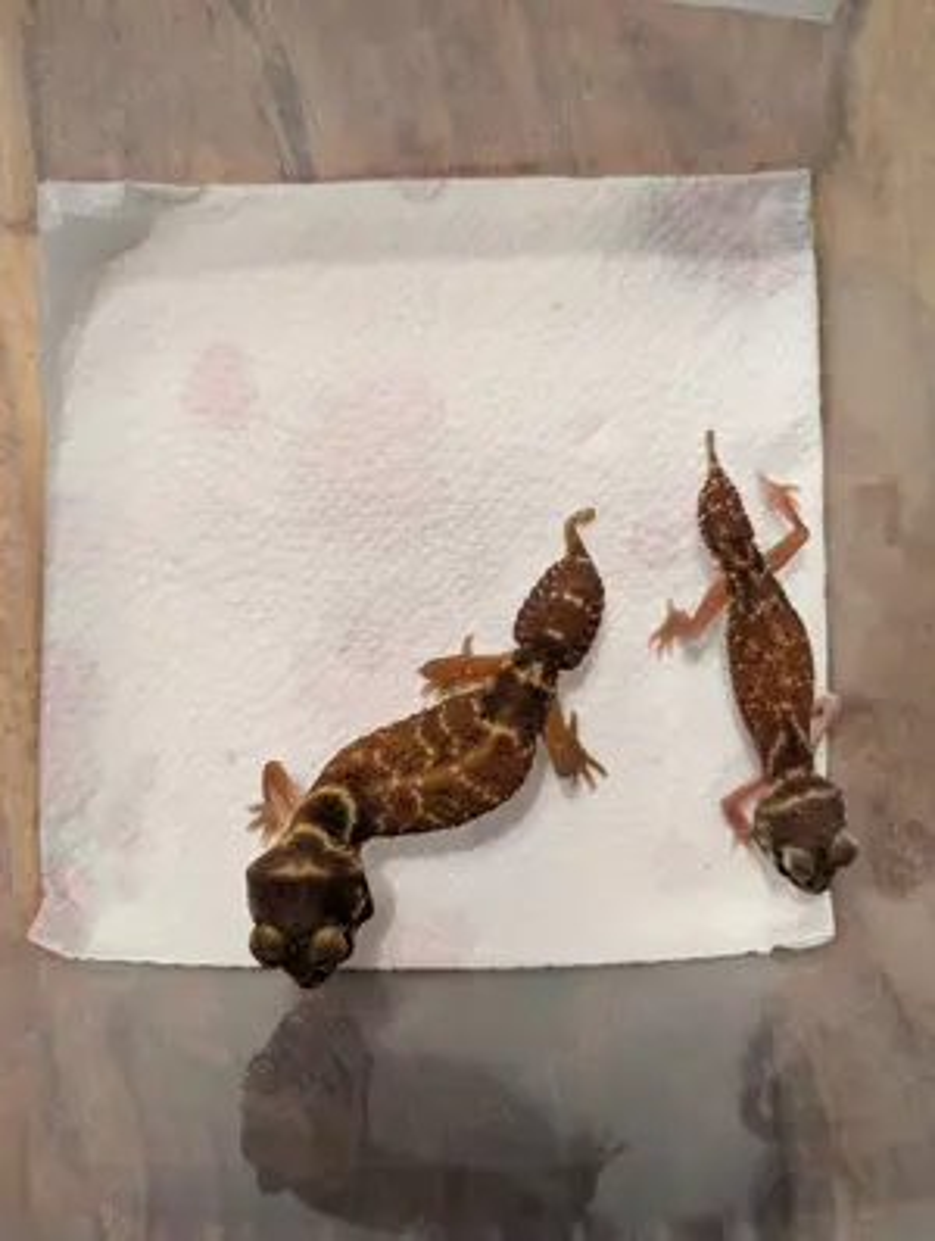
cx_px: 468
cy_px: 620
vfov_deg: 71.5
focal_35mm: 24
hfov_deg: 57.0
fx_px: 862
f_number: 1.68
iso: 962
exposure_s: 1/45.5
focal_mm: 6.9
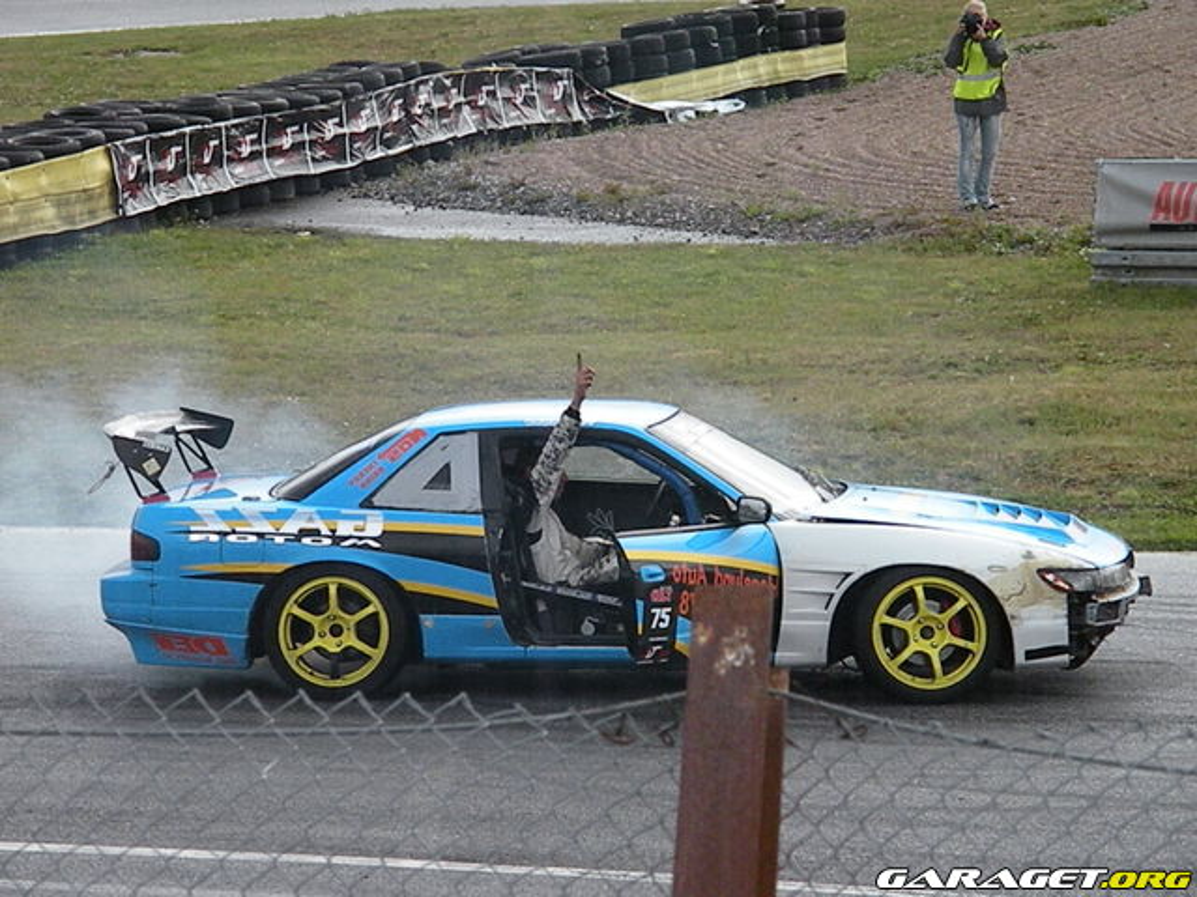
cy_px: 448
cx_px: 598
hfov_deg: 11.6
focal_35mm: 170
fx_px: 5878
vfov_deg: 8.7
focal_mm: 30.1
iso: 640
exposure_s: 1/2833
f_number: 5
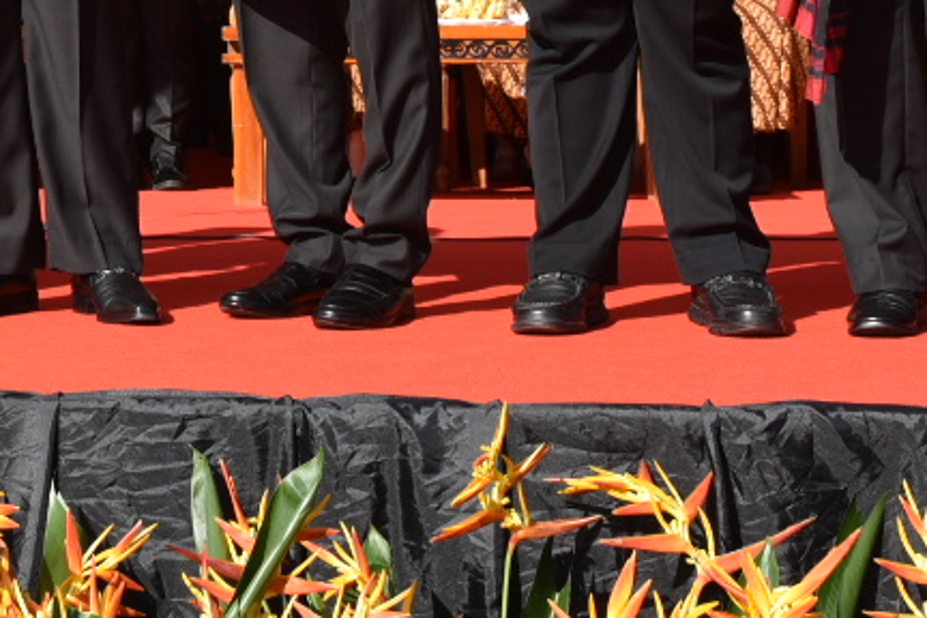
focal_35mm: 120
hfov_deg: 16.6
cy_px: -511
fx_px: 3090
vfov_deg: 10.7
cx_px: -58
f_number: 9
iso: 200
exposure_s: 1/320
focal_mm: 32
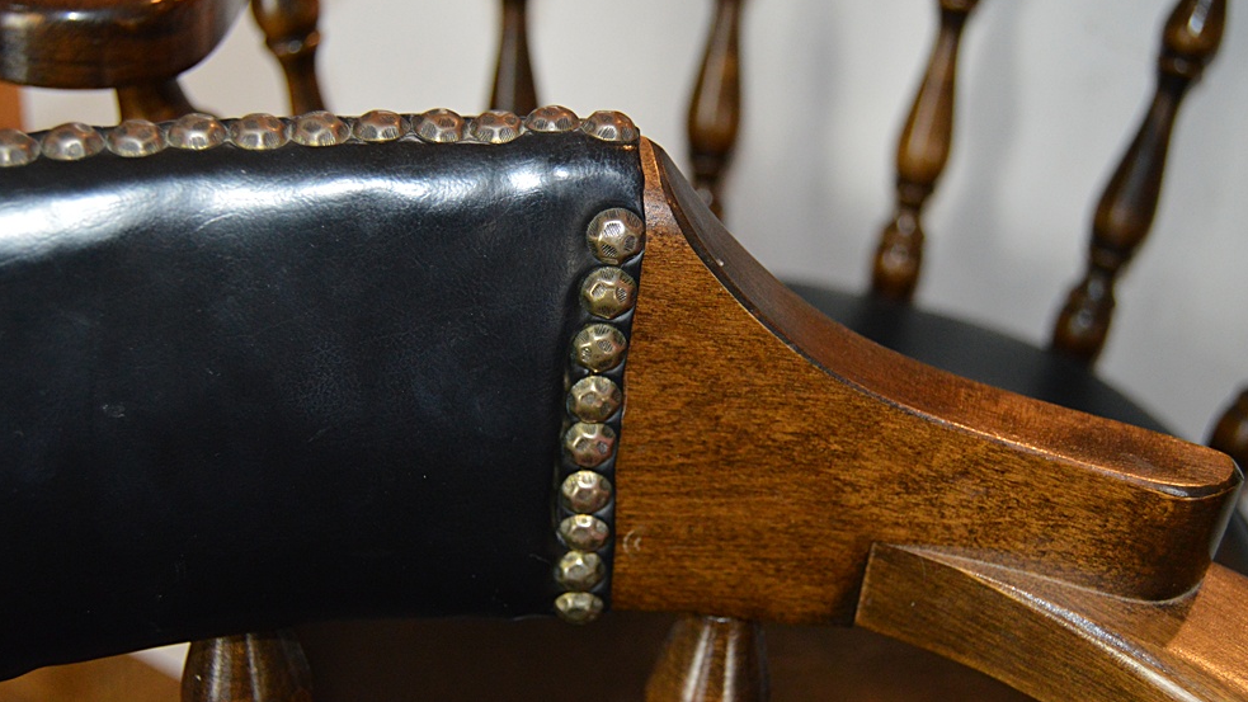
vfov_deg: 24.2
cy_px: 365
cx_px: 630
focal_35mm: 50
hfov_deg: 41.7
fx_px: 1639
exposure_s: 1/60
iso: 1800
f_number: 4.2
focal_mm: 31
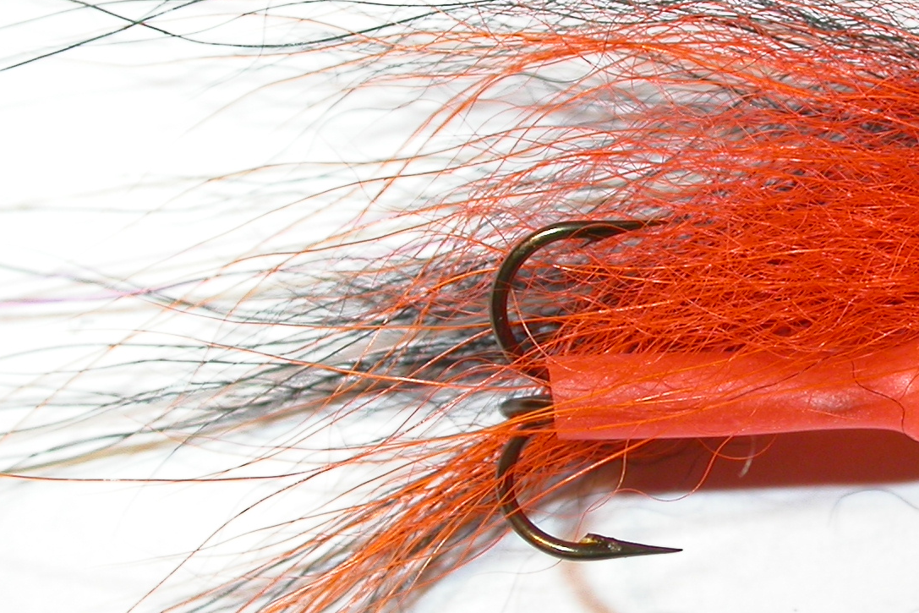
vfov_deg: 12.1
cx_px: 843
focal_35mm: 113
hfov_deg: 17.8
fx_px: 2885
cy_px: 304
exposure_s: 1/113
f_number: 3.7
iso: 100
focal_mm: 10.9
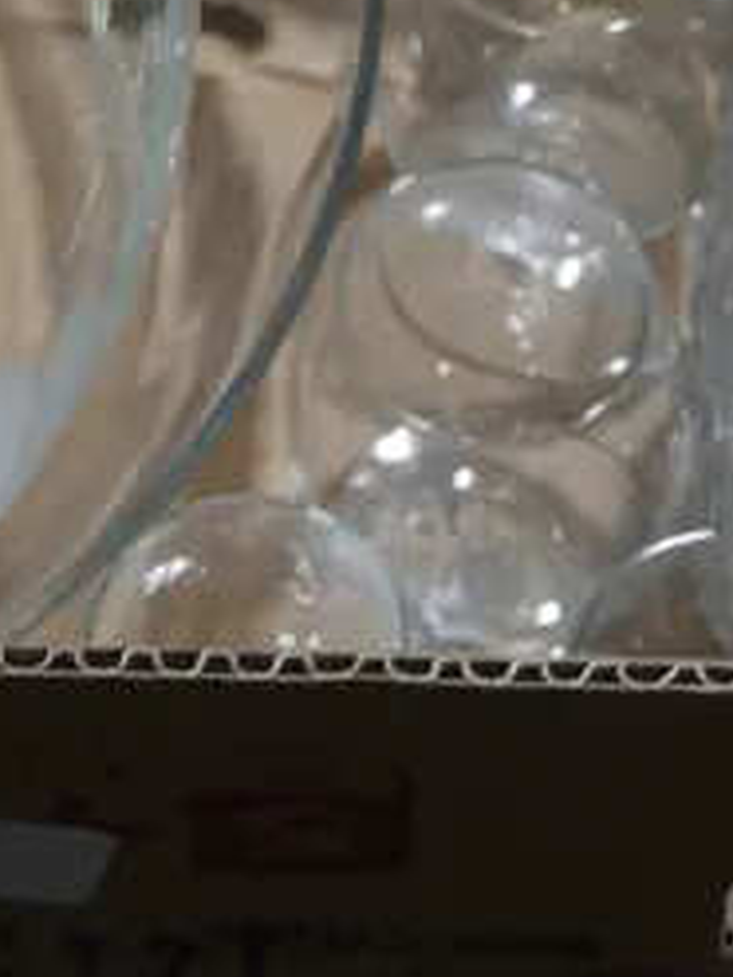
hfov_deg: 7.8
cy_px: -977
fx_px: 5364
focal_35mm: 190
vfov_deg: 9.7
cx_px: -112
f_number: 5.1
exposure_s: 1/60
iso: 250
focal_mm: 23
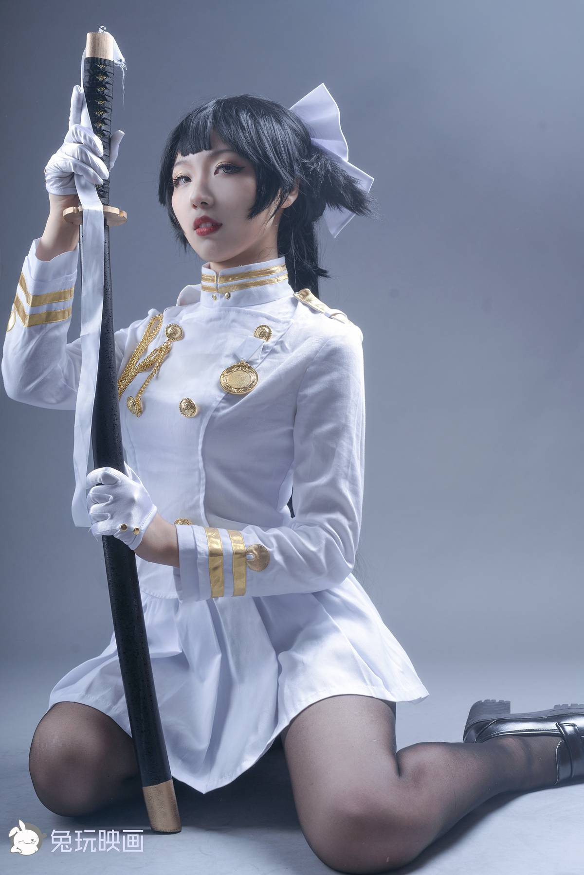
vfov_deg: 39.6
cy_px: 438
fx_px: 1216
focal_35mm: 50
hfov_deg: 27.0
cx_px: 292
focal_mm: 50
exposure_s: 1/160
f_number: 8
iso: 200
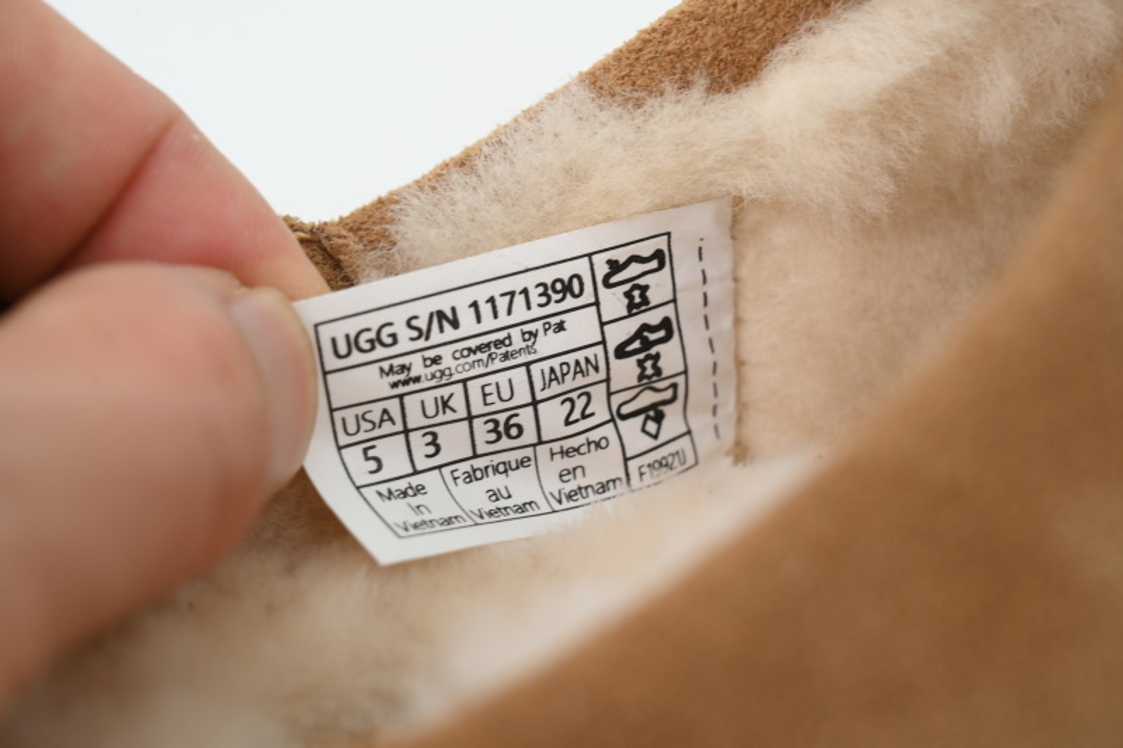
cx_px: 562
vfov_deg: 11.4
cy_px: 374
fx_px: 3742
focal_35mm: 120
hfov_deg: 17.1
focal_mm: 120
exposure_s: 1/100
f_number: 10
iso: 400
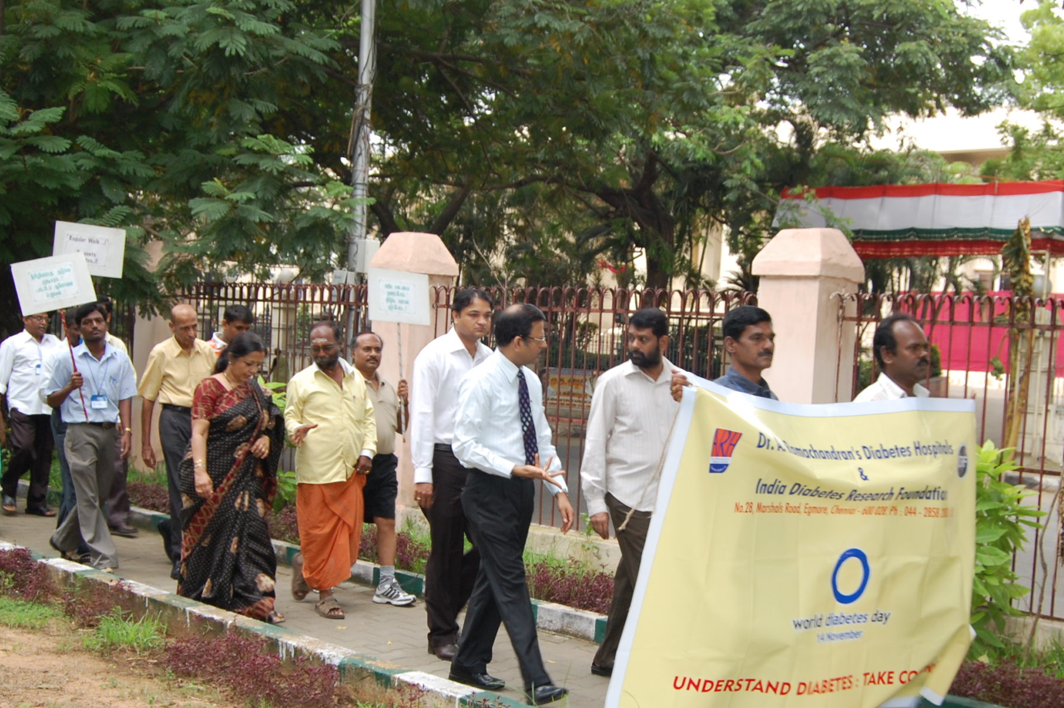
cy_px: 436
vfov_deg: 27.6
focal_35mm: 49
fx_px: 1438
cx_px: 575
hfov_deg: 40.6
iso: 400
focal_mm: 23
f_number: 5.6
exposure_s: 1/80
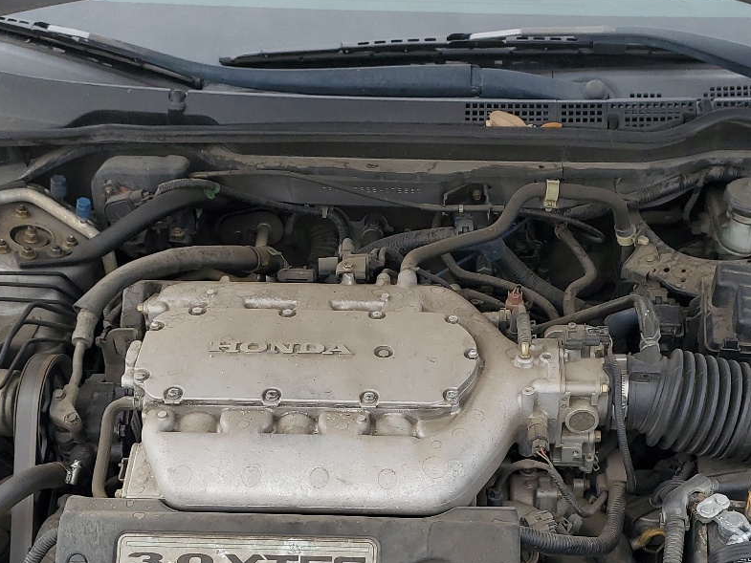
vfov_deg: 27.0
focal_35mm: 53
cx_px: 433
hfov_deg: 36.1
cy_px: 453
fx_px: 1150
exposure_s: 1/1667
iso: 50
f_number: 1.5
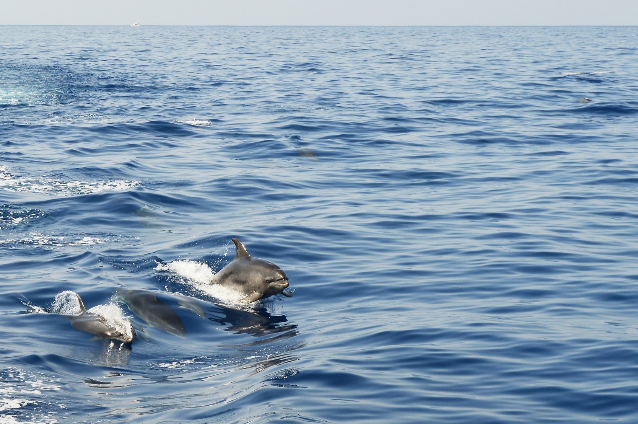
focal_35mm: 119
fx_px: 2101
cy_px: 223
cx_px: 220
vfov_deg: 11.5
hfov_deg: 17.2
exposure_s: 1/500
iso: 250
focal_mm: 55
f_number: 11
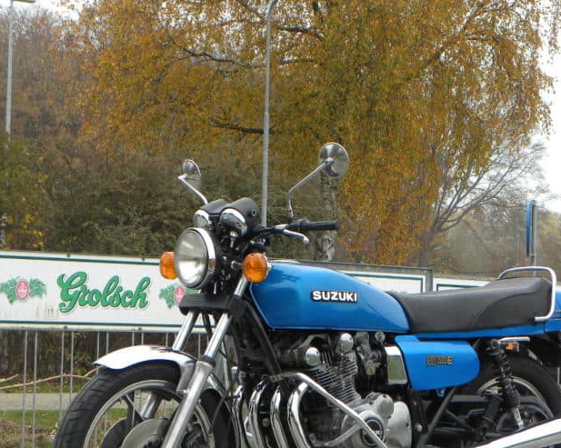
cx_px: 296
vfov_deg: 14.4
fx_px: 1776
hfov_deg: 18.0
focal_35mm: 107
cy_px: 244
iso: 72
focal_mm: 11.8
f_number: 3.5
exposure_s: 1/65.4
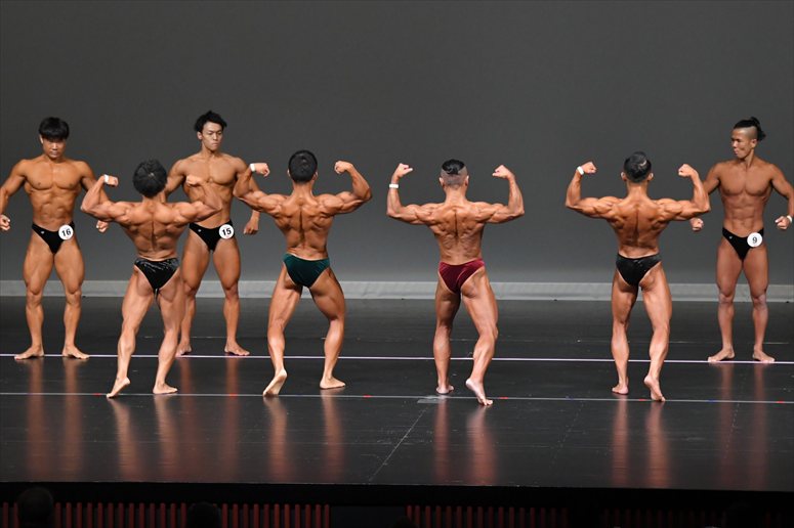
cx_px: 397
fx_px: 4122
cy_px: 264
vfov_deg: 7.3
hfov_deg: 11.0
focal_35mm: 187
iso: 4000
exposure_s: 1/400
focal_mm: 125
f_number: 5.6
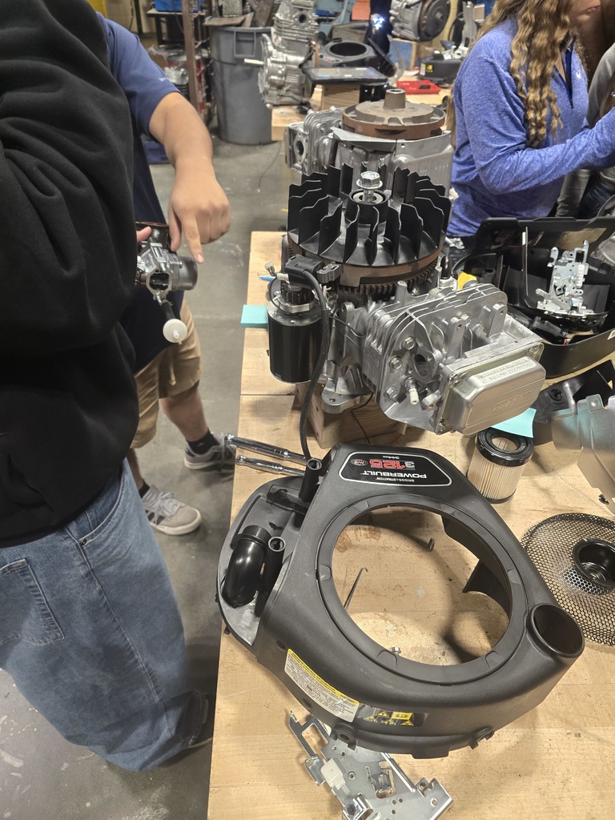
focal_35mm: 23
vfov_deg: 73.9
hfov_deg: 58.9
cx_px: 308
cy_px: 410
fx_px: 545
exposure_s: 1/120
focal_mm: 6.3
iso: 500
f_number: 1.7
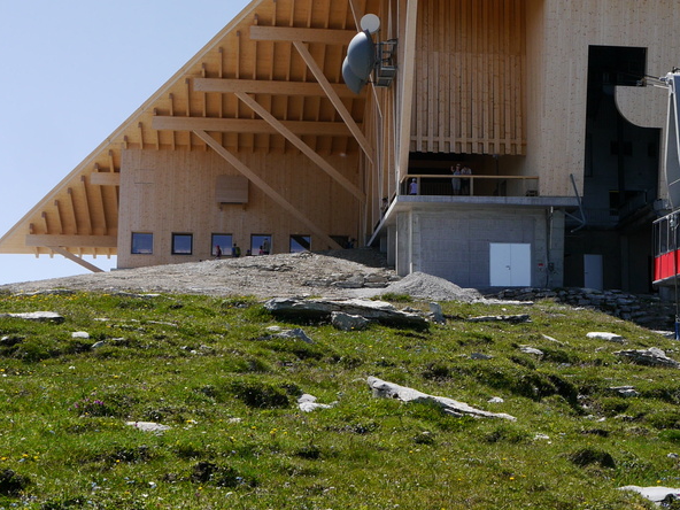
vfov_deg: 20.2
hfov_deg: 26.3
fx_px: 1434
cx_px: 526
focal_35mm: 73
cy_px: 214
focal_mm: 18
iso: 160
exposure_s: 1/400
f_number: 8
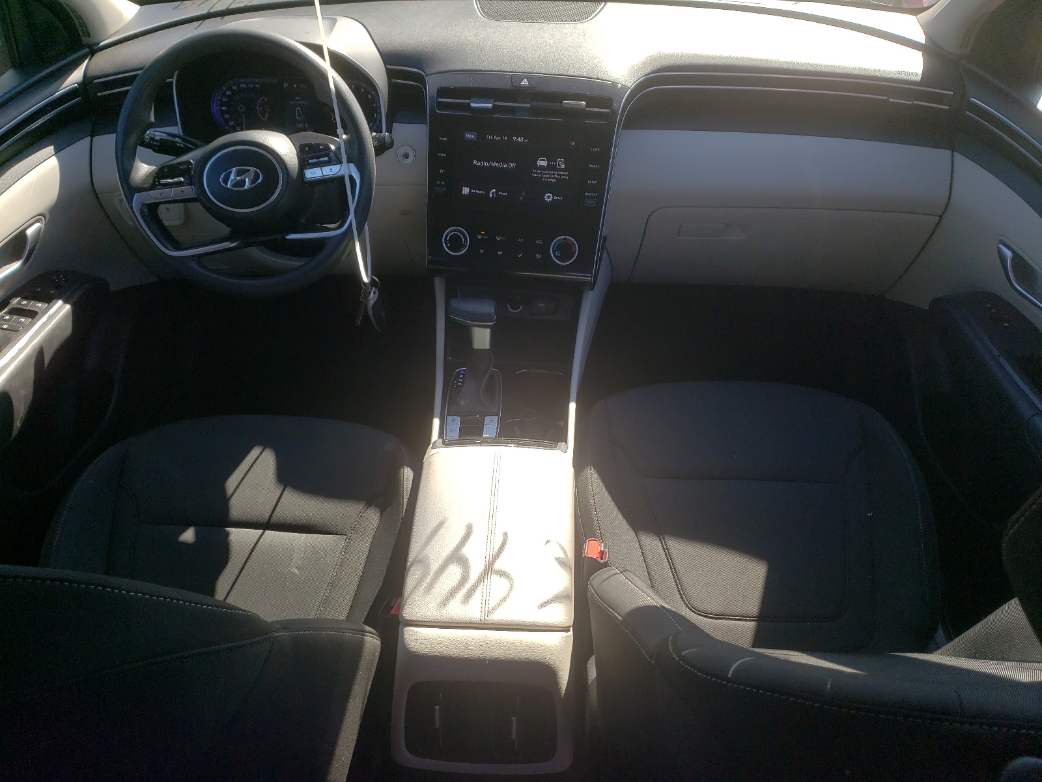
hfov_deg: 67.3
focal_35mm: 26
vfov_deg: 53.1
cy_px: 391
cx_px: 521
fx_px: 783
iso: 50
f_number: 1.5
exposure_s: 1/1000
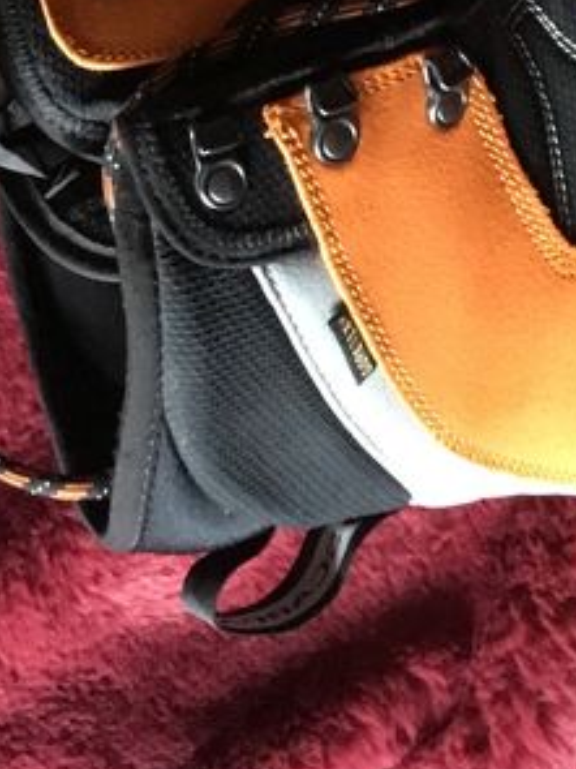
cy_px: -141
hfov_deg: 14.1
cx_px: 297
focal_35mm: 105
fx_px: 2331
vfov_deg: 17.9
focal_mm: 3.3
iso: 320
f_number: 2.4
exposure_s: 1/17
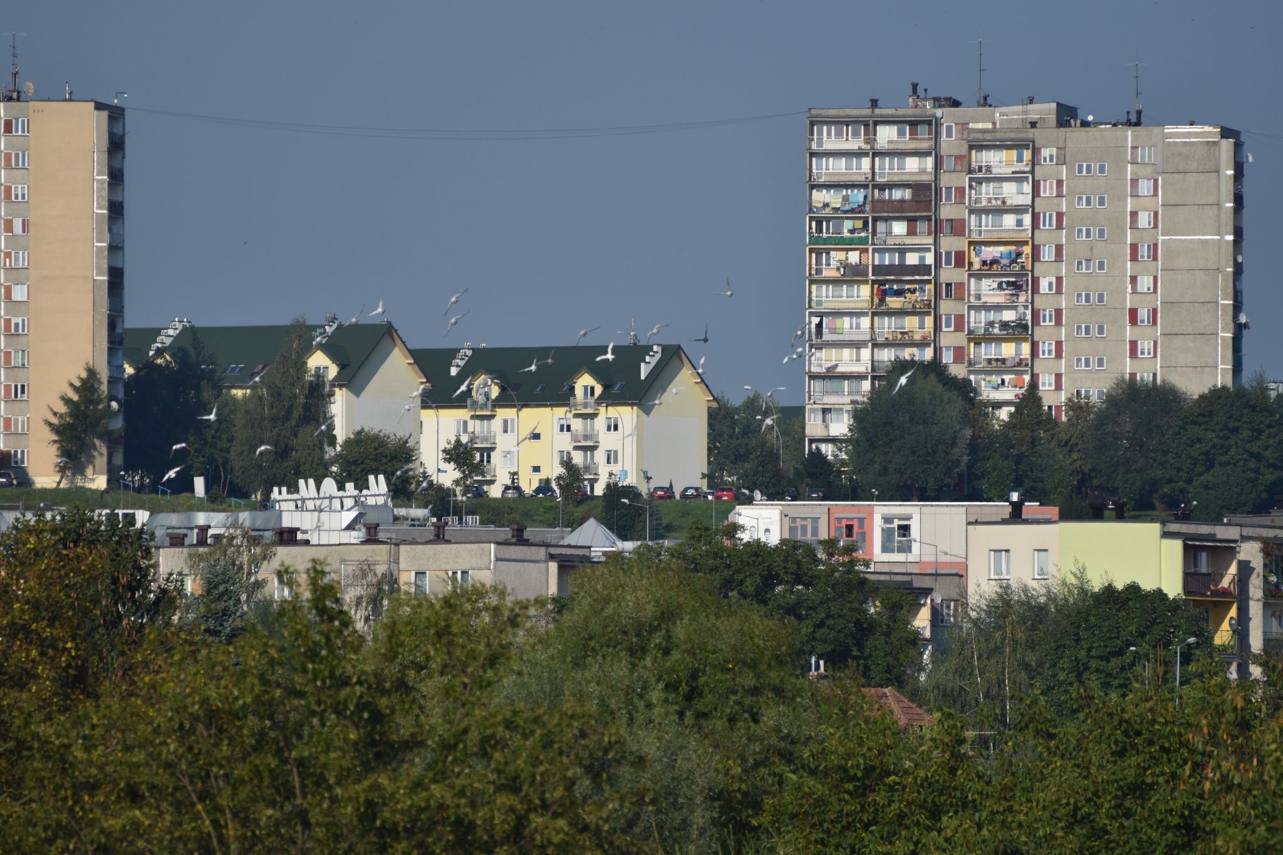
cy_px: 428
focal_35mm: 450
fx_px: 16035
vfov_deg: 3.1
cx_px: 642
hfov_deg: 4.6
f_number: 5.6
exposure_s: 1/1000
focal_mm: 300
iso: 100
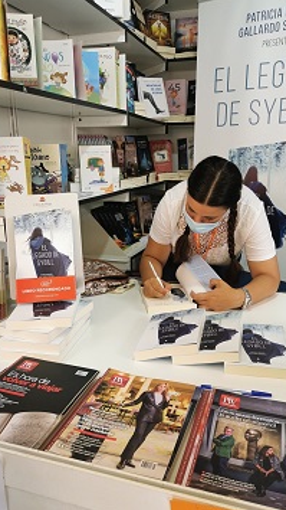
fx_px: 405
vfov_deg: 64.3
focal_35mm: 30
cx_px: 150
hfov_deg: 38.9
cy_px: 257
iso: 50
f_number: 1.8
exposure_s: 1/126
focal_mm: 5.58
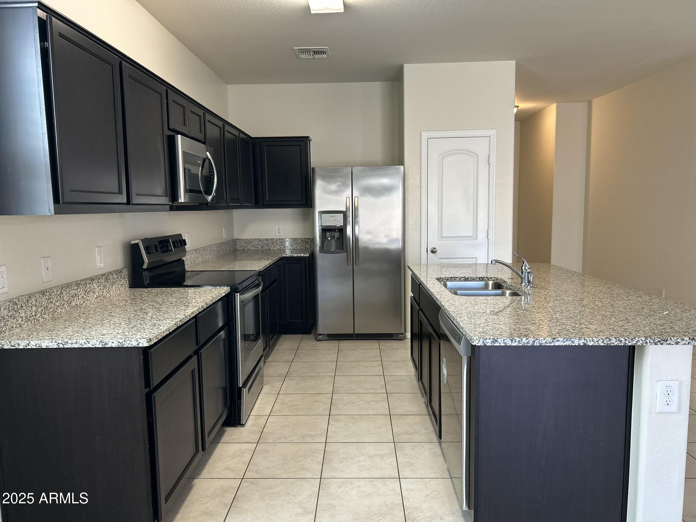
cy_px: 261
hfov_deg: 67.3
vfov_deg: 53.1
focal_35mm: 26
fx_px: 523
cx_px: 348
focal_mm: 5.7
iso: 80
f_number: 1.5
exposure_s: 1/60
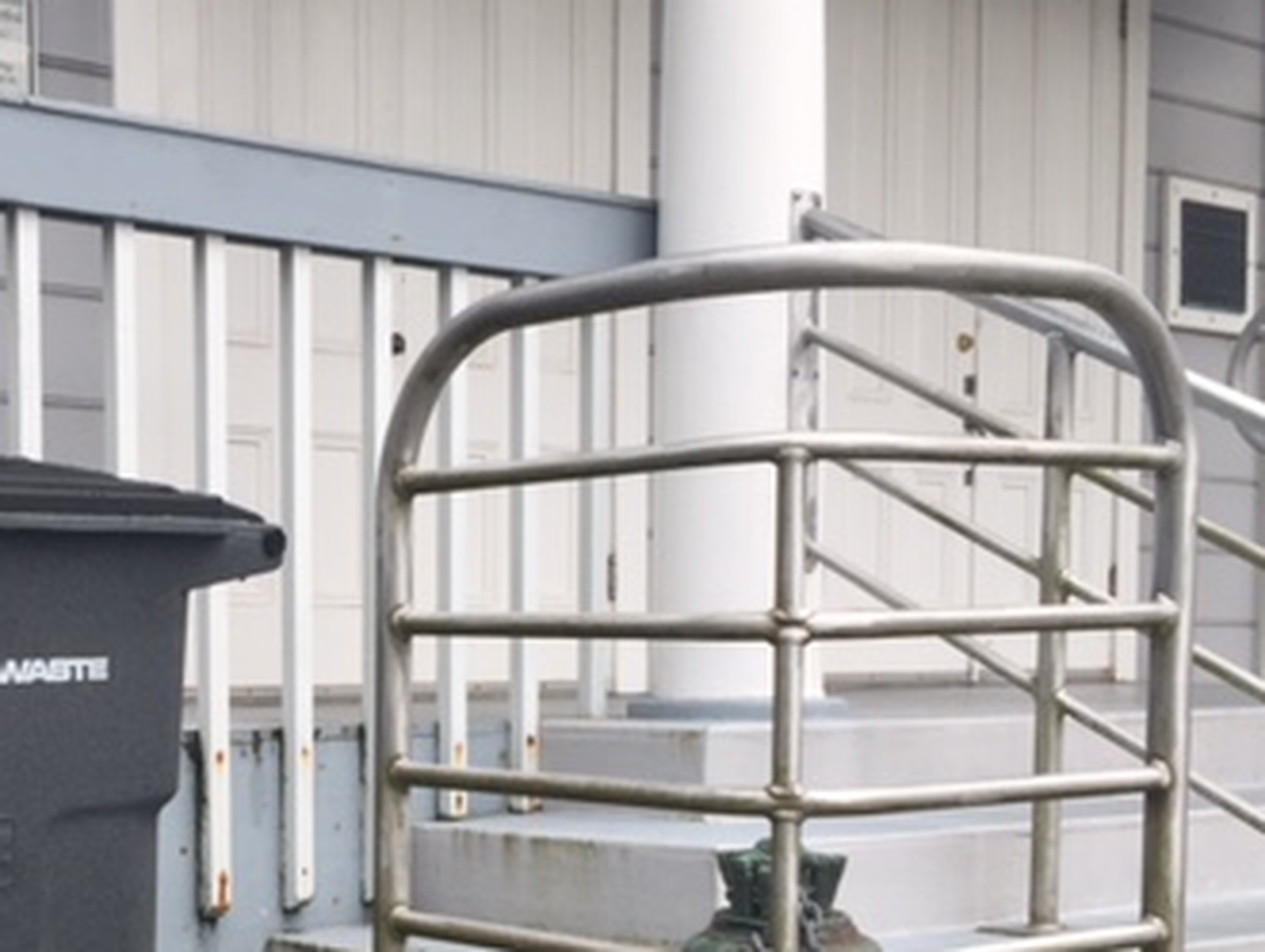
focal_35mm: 56
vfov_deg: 25.6
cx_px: 210
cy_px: 803
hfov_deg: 33.1
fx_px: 2049
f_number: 2.2
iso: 32
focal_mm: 4.15
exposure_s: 1/289
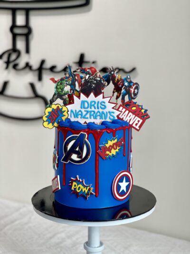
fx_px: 468
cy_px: 127
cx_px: 95
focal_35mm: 64
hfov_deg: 22.9
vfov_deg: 30.3
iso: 80
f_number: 2.2
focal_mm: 7.5
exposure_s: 1/100
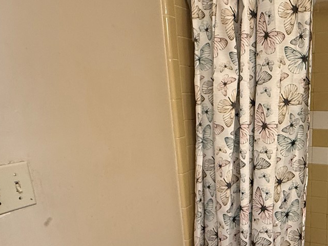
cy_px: 181
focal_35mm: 35
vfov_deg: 39.7
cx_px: 280
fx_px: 332
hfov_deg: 48.4
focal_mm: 2.22
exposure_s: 1/60
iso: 500
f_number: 2.2
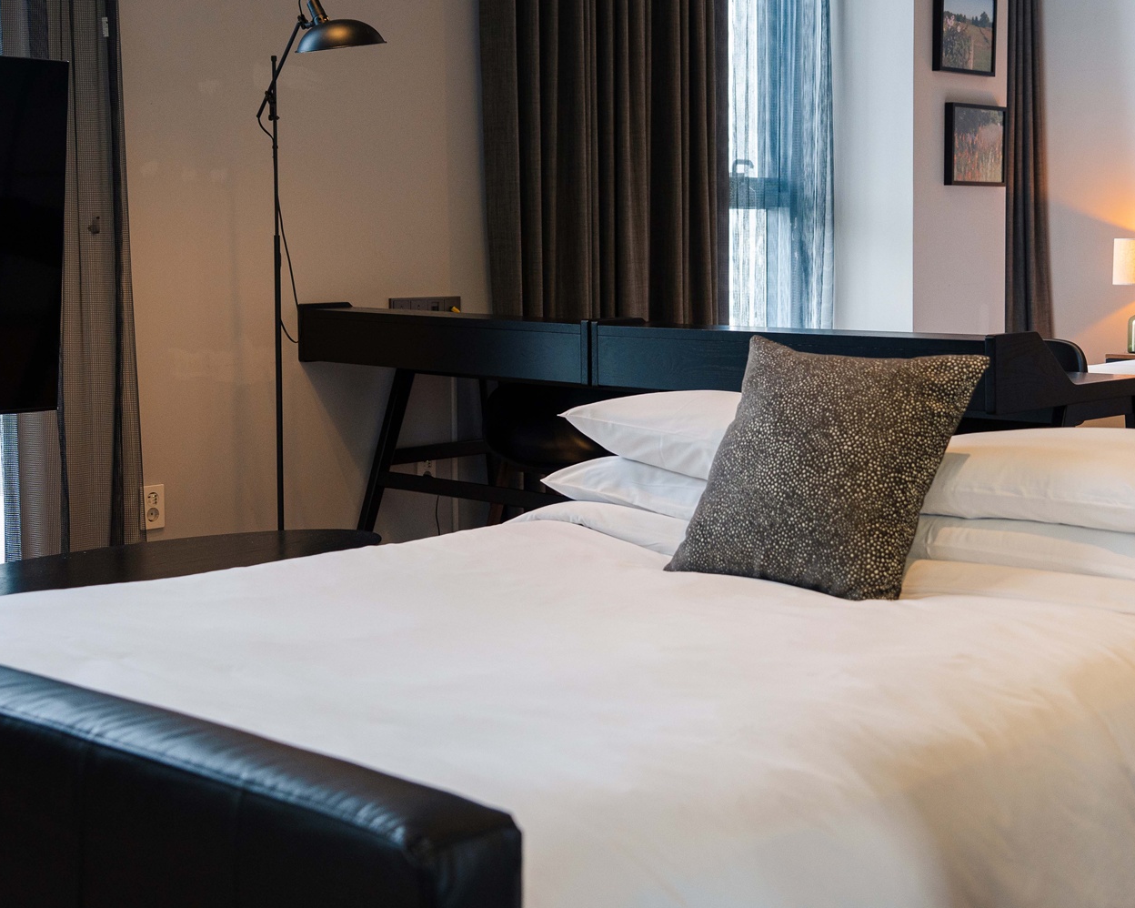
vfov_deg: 26.6
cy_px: 343
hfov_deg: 32.9
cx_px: 705
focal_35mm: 57
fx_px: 1914
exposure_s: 1/80
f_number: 4
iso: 800
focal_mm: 37
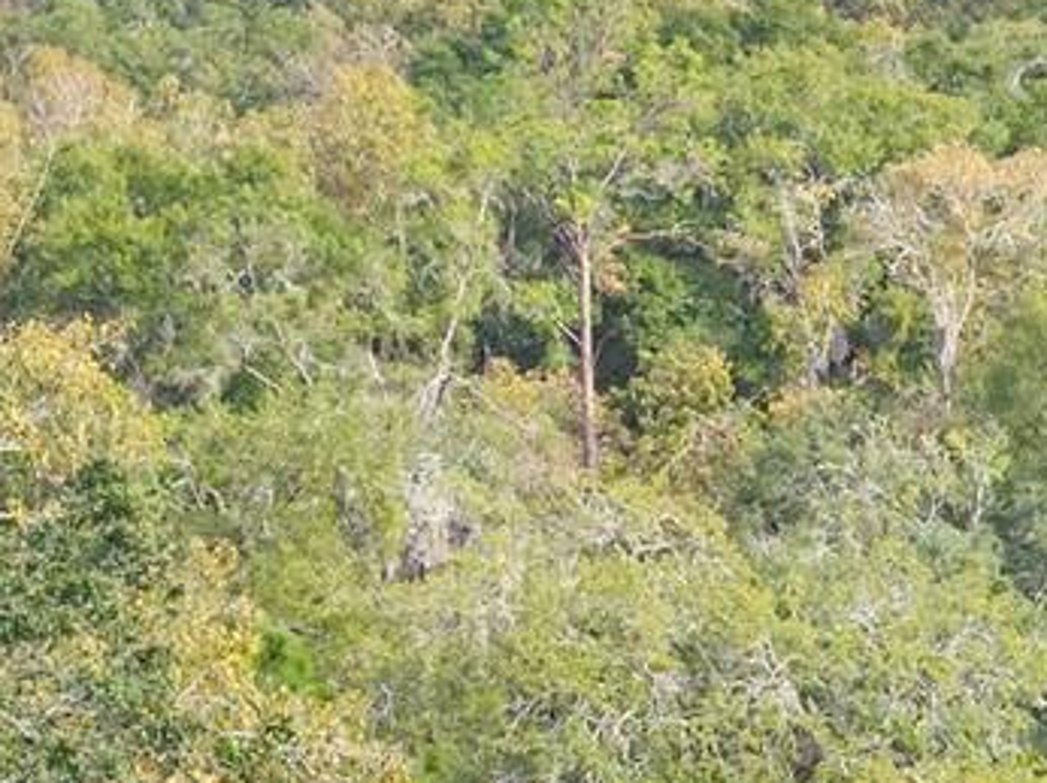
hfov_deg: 6.0
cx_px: 2127
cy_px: 1430
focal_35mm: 324
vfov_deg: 4.5
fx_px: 9793
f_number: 2.8
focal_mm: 19.35
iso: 200
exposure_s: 1/640
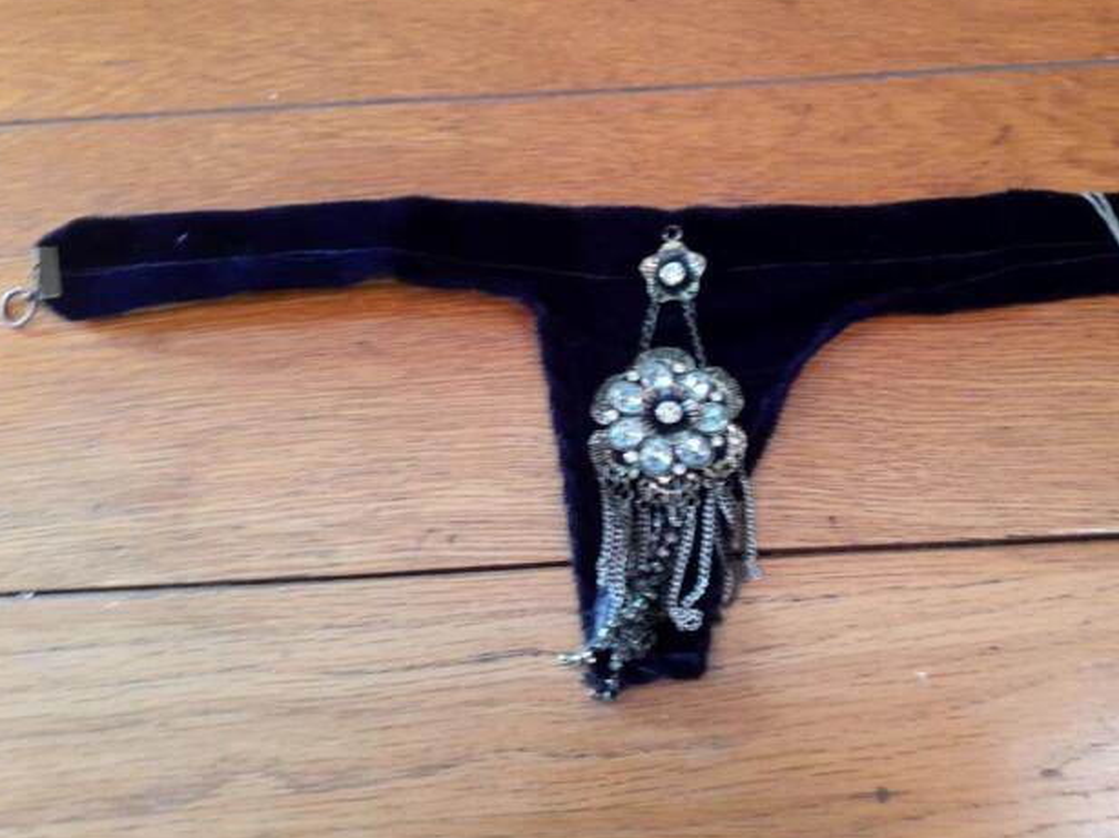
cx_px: 667
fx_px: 1066
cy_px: 369
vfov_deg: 42.8
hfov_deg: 55.0
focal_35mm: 33
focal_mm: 3.6
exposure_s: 1/24
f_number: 1.9
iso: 320
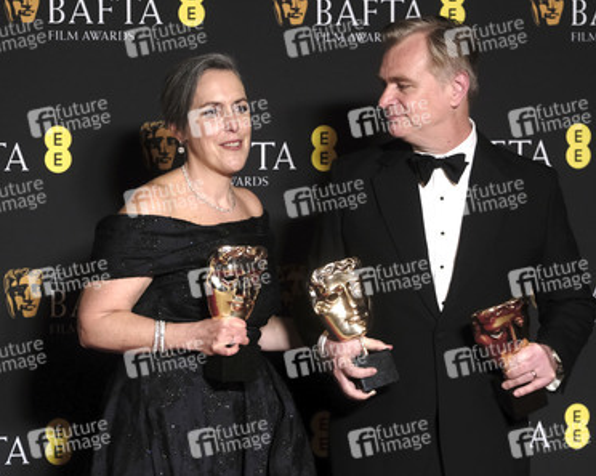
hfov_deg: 12.9
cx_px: 347
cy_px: 239
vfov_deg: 10.4
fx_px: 2626
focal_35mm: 149
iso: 1600
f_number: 2.8
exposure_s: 1/250
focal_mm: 87.1
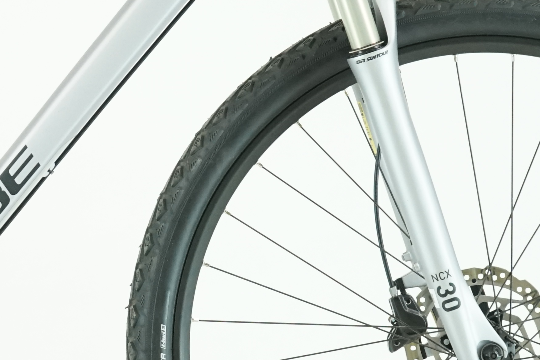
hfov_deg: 10.0
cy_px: 114
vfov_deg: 6.7
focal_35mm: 204
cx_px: -59
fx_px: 3059
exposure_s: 1/200
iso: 2000
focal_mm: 60
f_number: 5
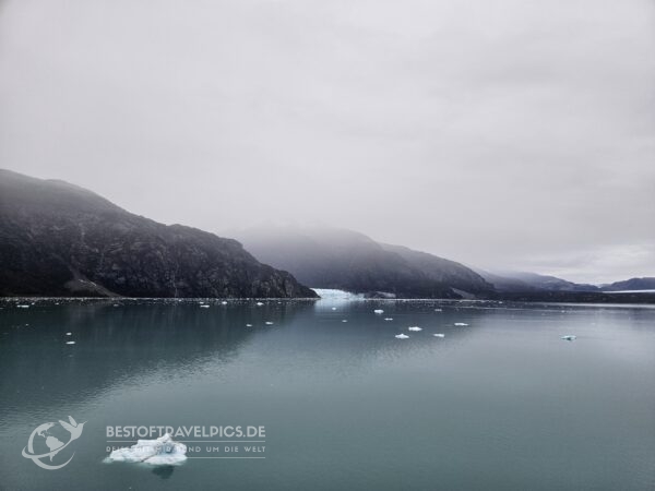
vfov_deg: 58.9
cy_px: 246
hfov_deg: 73.9
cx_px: 328
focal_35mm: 23
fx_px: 435
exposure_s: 1/1070
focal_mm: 5.4
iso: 50
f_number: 1.8
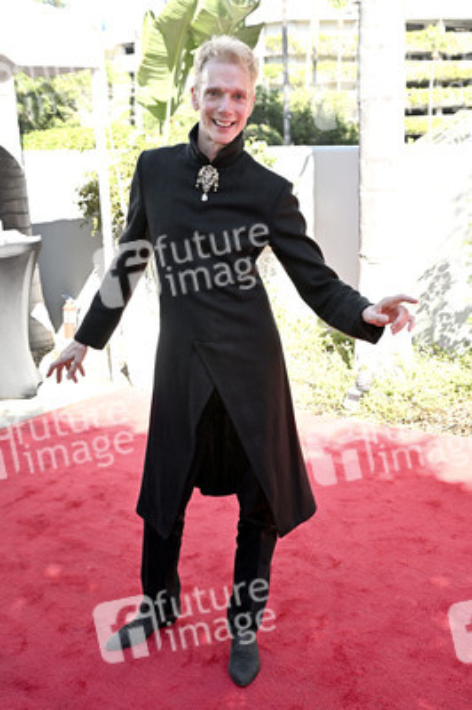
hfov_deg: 36.8
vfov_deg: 53.2
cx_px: 236
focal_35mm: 36
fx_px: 709
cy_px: 355
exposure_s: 1/320
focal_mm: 36
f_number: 5.6
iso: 500
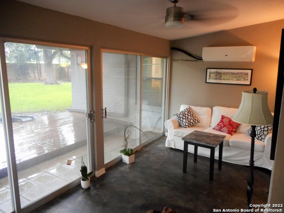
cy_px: 106
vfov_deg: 54.9
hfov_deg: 69.4
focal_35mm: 25
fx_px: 205
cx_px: 142
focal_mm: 4.5
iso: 400
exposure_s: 1/10
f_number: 3.7
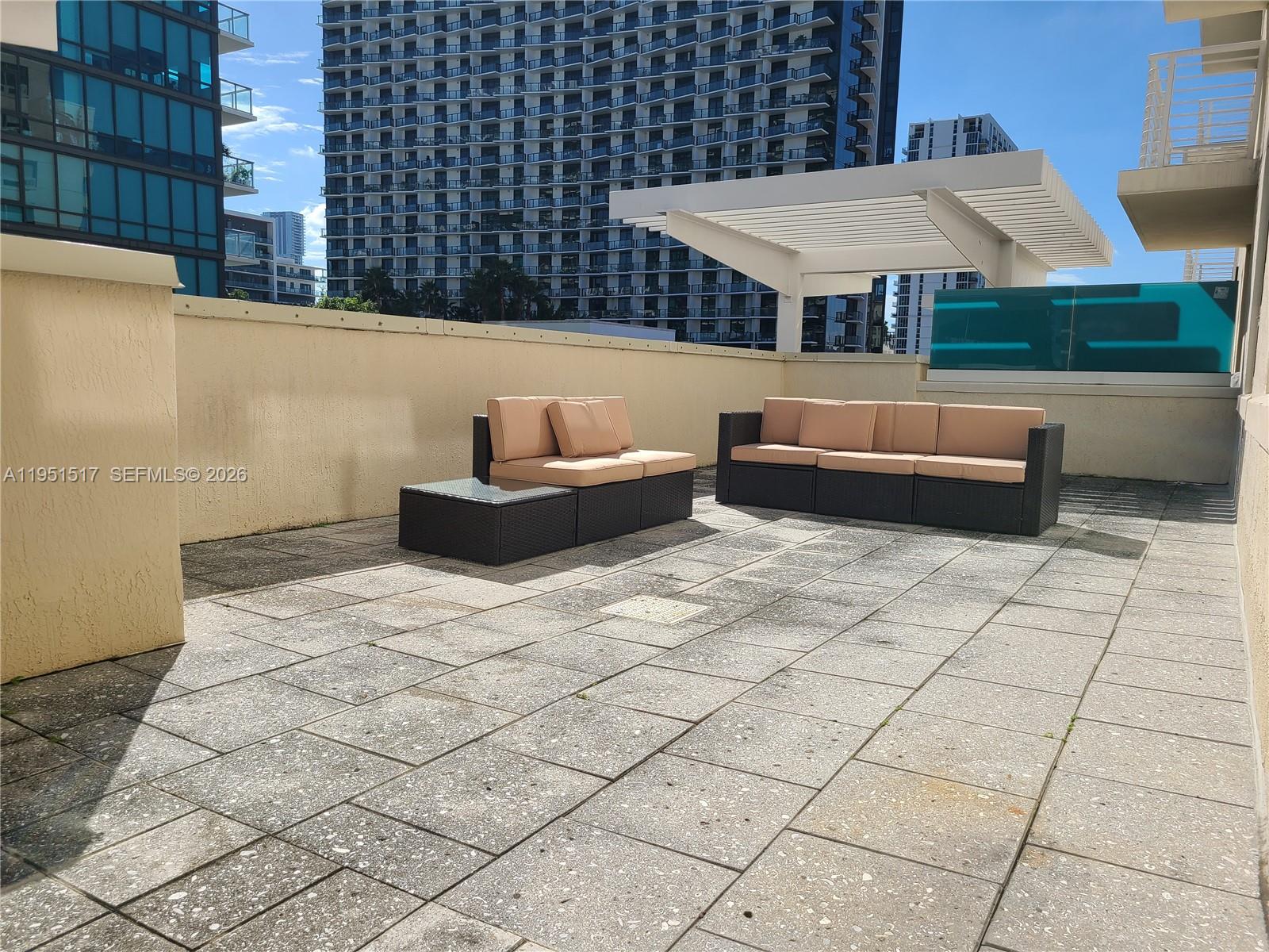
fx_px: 953
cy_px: 476
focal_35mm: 26
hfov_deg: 67.3
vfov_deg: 53.1
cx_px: 634
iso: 40
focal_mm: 5.4
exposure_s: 1/3372
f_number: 1.8
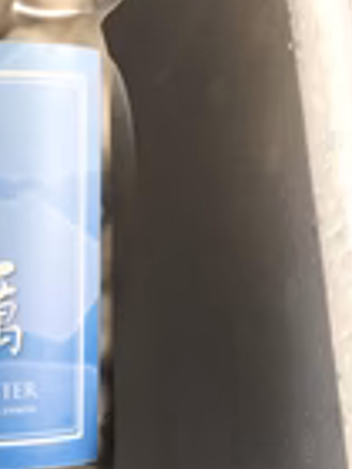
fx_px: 1085
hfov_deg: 17.2
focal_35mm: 80
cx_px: -124
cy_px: 332
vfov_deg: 24.2
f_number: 1.8
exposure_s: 1/120
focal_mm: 3.99
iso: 32
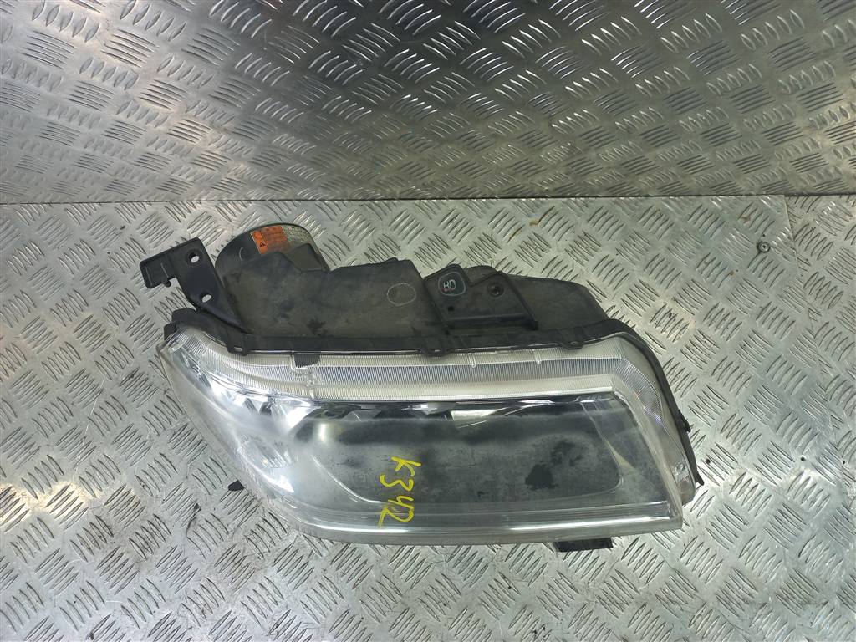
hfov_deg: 69.4
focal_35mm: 25
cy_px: 321
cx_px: 428
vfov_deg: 54.9
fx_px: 618
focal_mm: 4.6
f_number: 1.8
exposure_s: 1/50
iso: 50
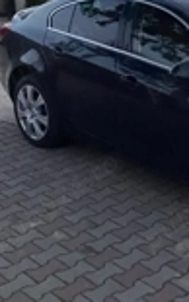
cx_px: 246
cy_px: 74
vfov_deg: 28.5
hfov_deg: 17.3
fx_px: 585
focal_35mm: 71
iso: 400
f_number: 1.6
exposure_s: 1/50
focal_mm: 4.2
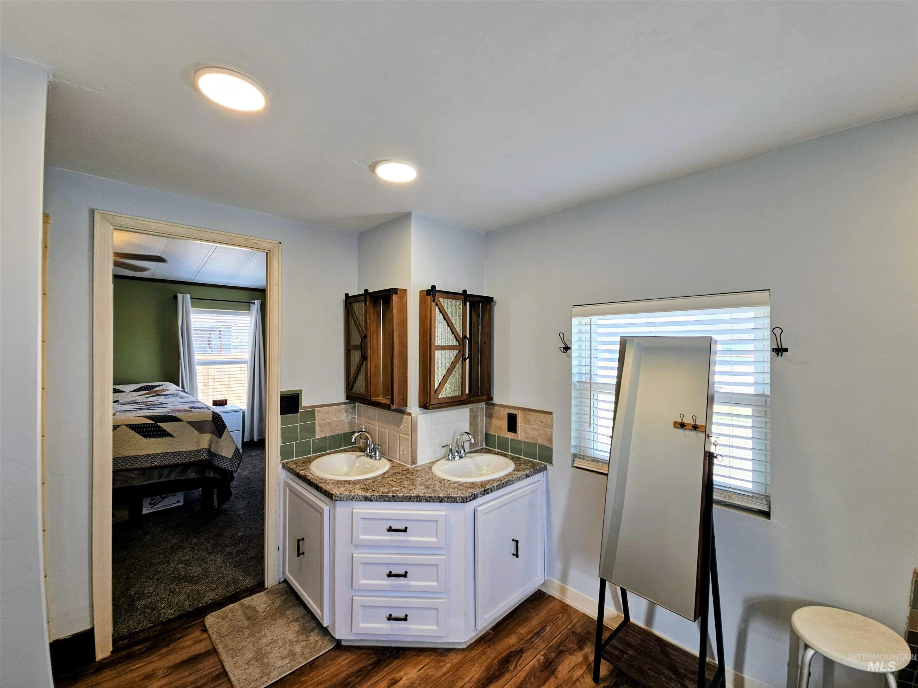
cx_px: 459
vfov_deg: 89.9
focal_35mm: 13
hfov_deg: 106.2
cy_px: 344
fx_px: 345
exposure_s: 1/60
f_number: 2.2
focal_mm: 2.2
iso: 50
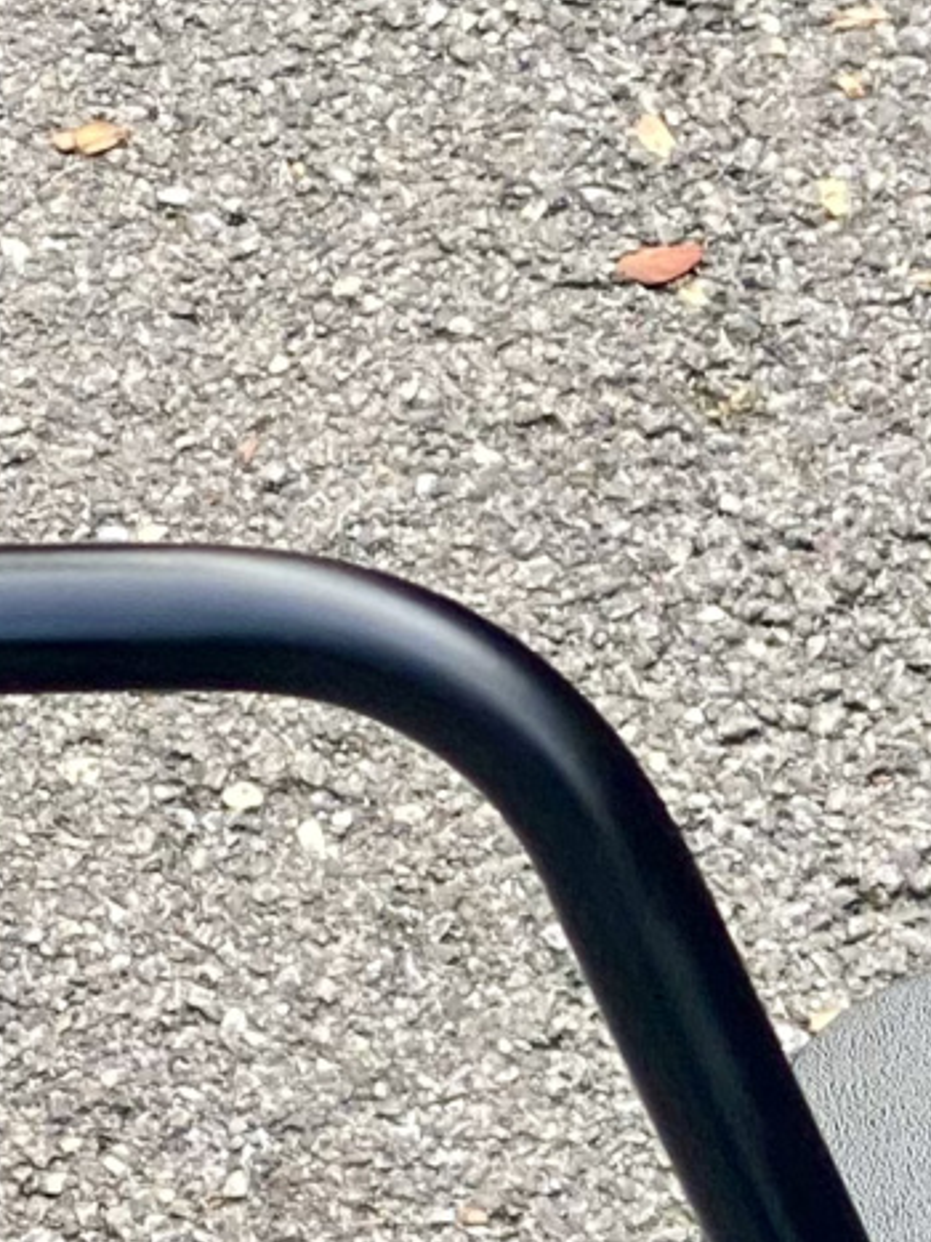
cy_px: 761
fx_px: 10225
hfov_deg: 5.1
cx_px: 1692
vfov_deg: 7.0
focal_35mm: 285
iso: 20
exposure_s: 1/122
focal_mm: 6
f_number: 2
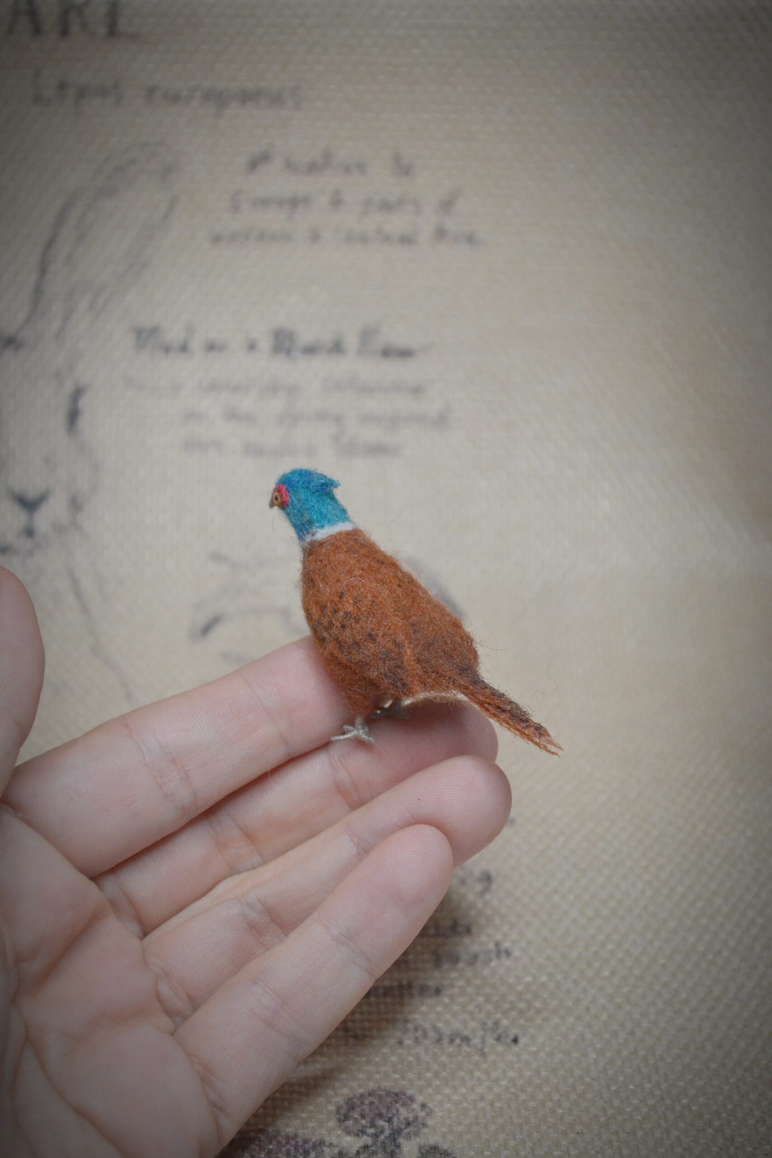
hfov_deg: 16.6
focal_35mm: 82
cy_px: 579
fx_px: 2653
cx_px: 386
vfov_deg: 24.6
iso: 800
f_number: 6.3
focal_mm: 55
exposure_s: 1/200
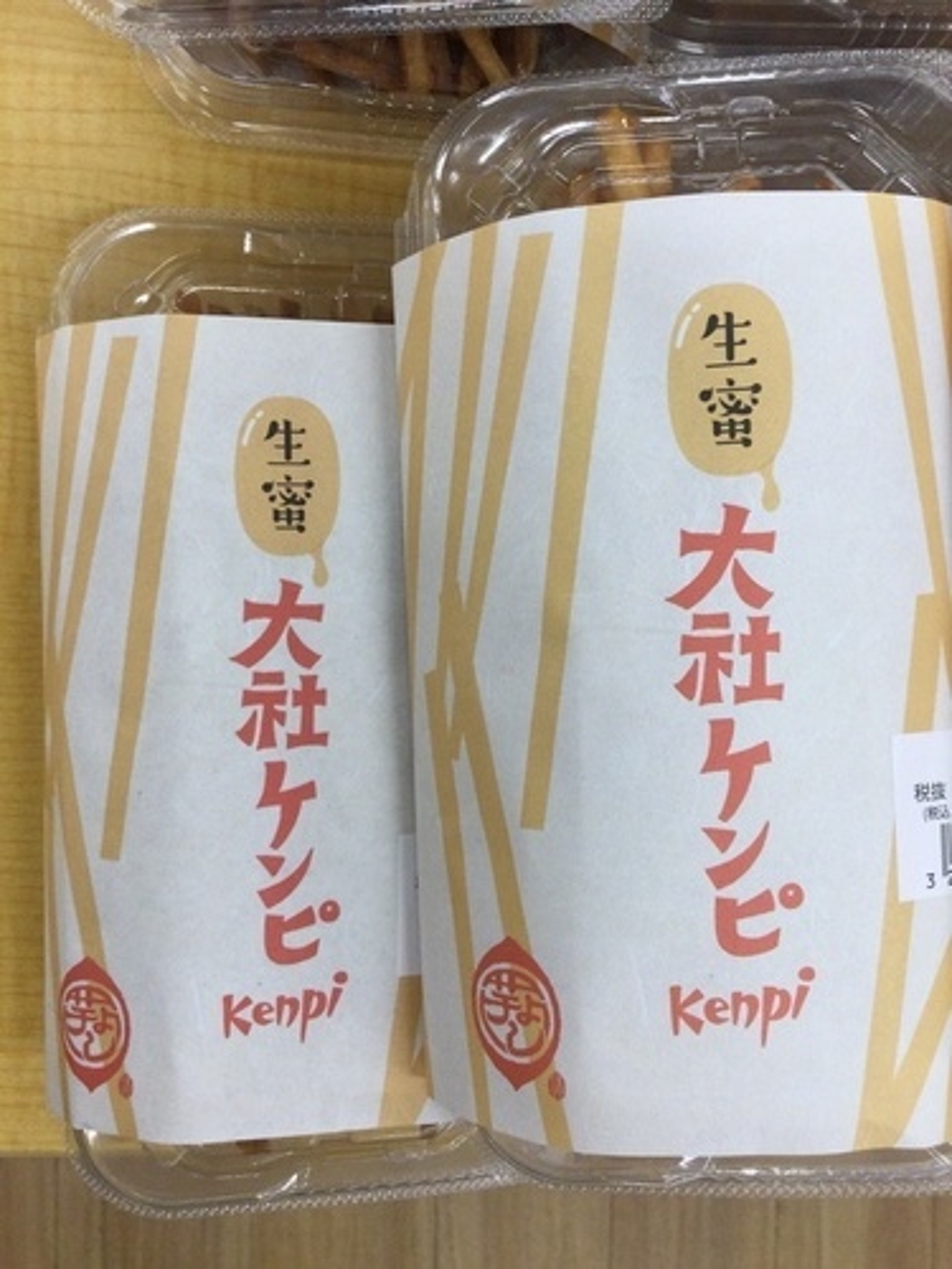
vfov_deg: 58.4
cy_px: 634
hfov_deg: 45.4
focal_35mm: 31
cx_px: 476
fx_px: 1137
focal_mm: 3.3
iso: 25
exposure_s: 1/30
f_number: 2.4
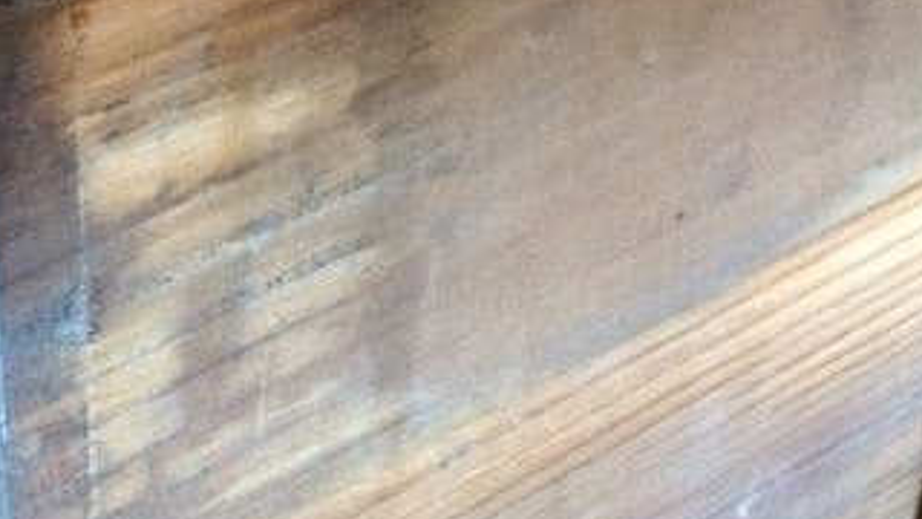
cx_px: 66
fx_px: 2249
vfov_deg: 13.1
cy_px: 359
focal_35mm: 92
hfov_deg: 22.5
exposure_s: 1/20
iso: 320
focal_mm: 4.12
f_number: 2.2
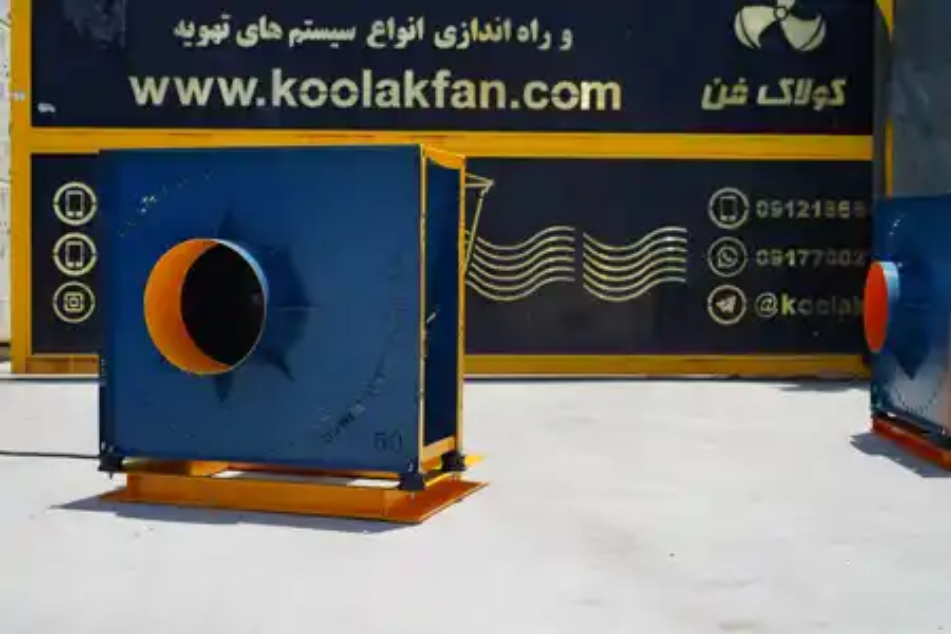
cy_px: 317
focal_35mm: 50
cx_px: 476
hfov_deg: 39.6
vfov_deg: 27.0
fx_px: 1321
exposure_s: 1/3200
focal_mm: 50
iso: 320
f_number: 4
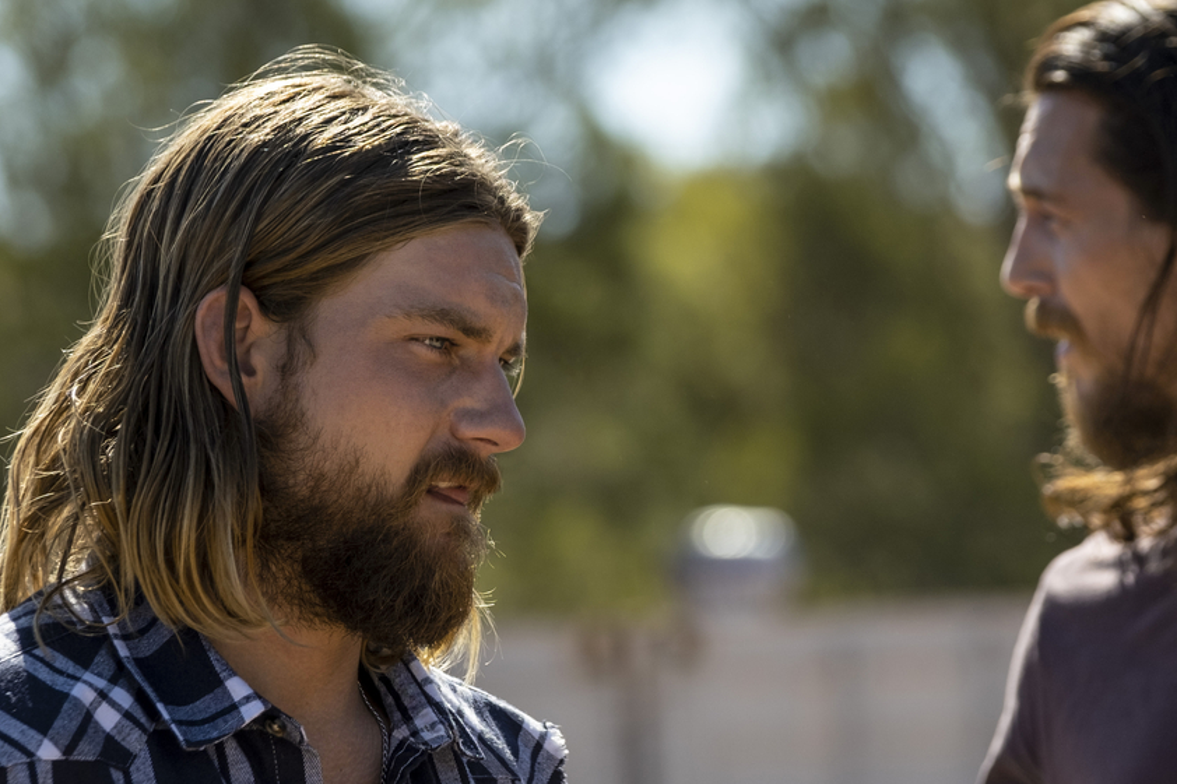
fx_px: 11440
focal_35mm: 350
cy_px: 468
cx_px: 623
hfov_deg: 5.9
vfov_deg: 3.9
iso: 200
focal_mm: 124.3
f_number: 3.6
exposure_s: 1/1000
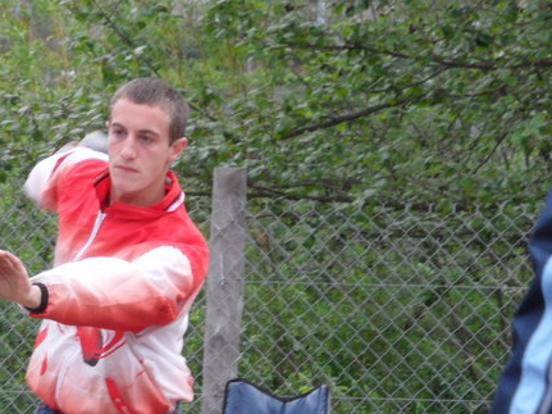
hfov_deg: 5.9
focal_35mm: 334
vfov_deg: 4.4
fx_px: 5325
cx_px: 65
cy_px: 364
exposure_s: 1/60
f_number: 4.4
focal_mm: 24.6
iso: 160
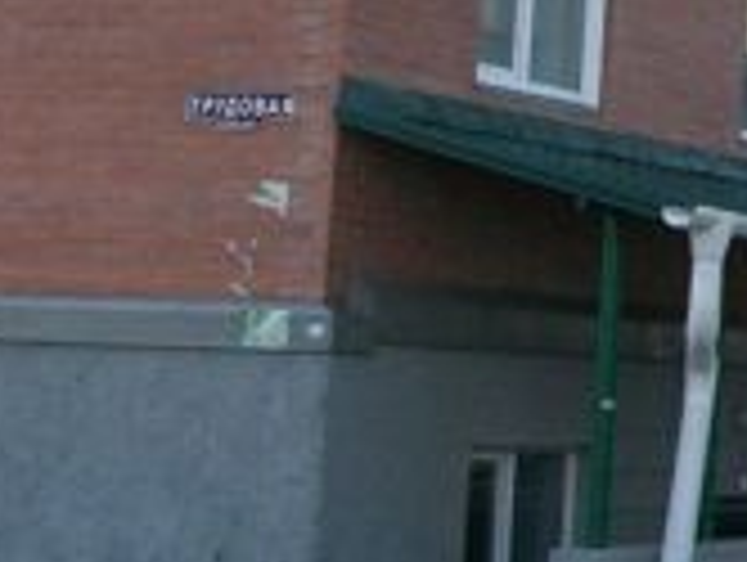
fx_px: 2831
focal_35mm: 131
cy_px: -409
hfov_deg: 13.7
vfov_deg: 10.7
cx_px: 1264
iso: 64
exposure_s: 1/333
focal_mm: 5.7
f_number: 2.8
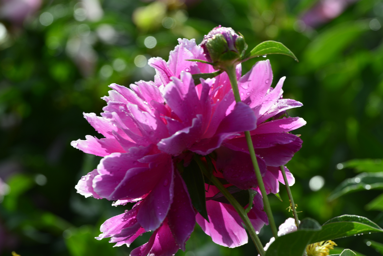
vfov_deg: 3.4
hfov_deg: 5.2
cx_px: 192
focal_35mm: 400
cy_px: 128
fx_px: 4256
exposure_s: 1/60
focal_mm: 400
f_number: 11
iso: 100
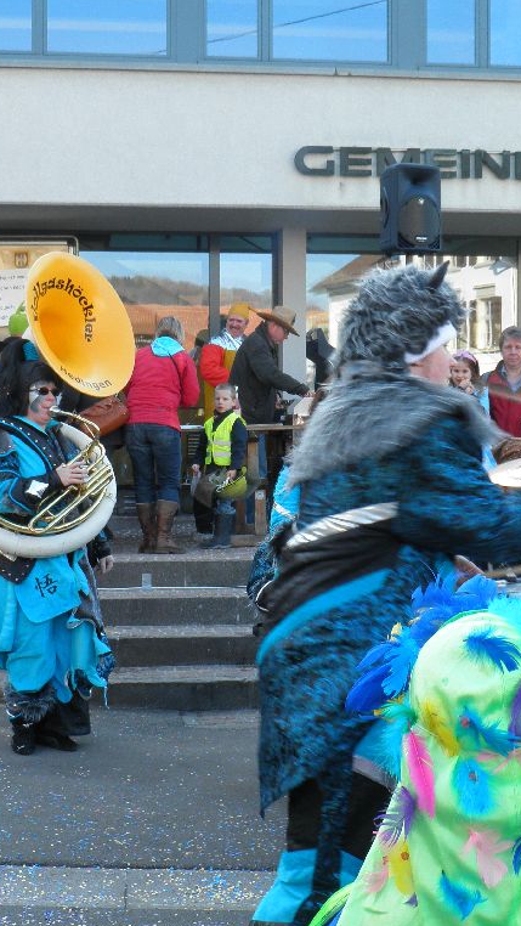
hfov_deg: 20.1
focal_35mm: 60
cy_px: 464
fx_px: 1473
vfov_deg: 34.9
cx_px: 255
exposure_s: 1/80
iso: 64
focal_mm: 7.3
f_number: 3.9
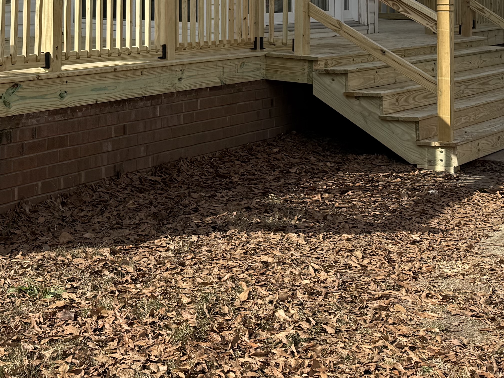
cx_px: 54
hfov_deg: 27.6
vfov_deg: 20.5
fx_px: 990
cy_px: -52
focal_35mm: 68
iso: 80
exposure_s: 1/3425
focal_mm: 6.76
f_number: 1.78
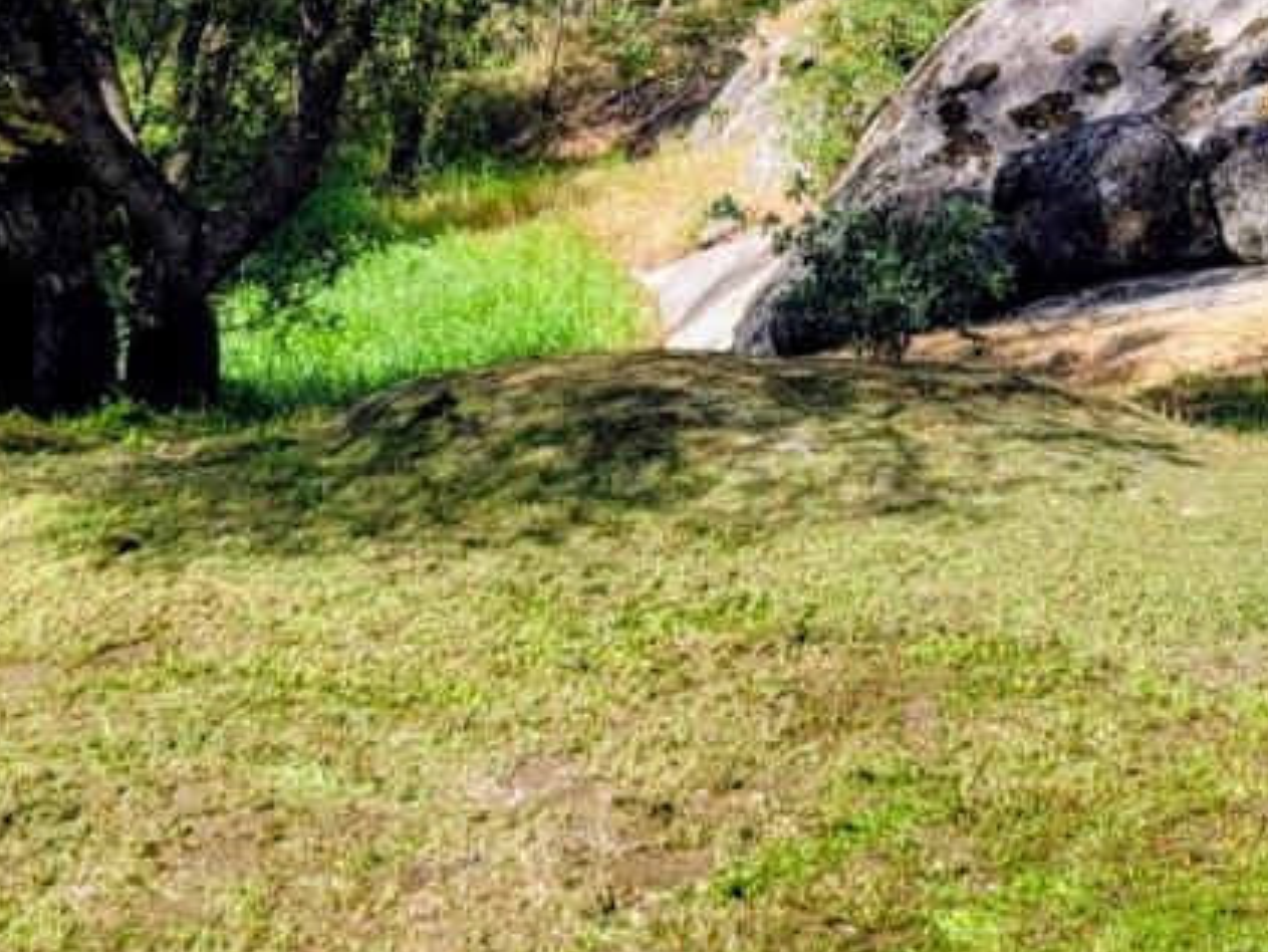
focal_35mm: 89
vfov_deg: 16.3
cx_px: 557
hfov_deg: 22.0
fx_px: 3261
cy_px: 26
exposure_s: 1/598
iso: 20
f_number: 1.8
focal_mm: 7
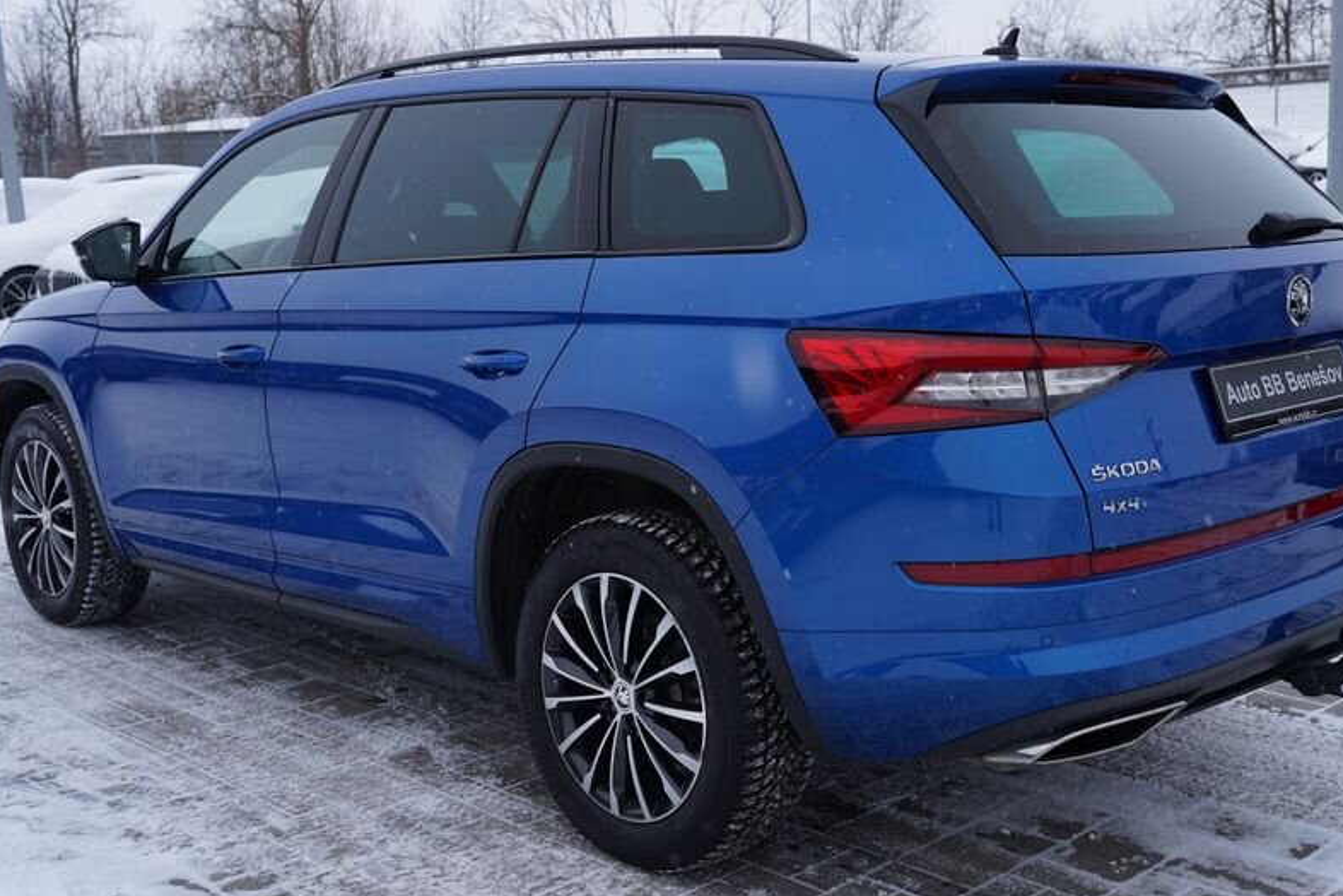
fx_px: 1604
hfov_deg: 45.3
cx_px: 750
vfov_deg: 31.2
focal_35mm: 43
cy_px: 445
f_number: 5.6
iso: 100
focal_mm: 33
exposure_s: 1/160
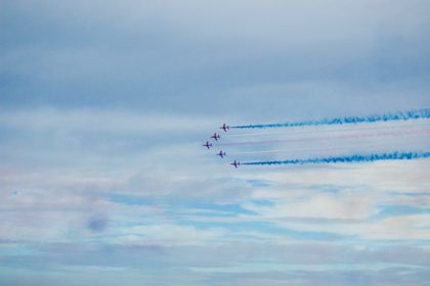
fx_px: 985
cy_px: 143
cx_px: 215
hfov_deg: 24.6
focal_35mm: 82
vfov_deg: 16.6
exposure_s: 1/1000
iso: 220
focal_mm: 55
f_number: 5.6
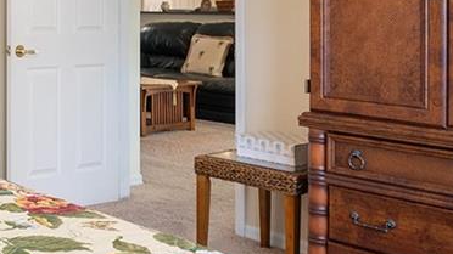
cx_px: -119
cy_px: -18
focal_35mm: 63
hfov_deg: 28.1
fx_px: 757
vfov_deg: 18.4
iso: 400
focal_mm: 14
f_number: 7.1
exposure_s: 1/6
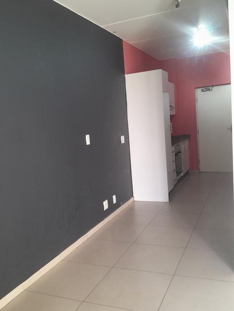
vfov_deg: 55.3
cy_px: 158
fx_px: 297
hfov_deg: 42.9
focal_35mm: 33
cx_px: 105
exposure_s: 1/50
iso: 160
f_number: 1.8
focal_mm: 3.98
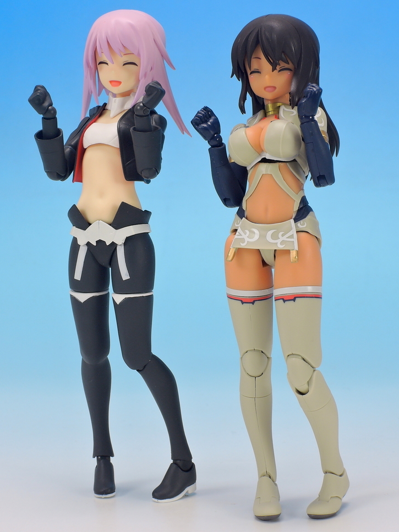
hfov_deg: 16.4
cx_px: 204
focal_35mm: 90
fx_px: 1383
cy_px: 252
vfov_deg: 21.8
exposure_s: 1/1.3
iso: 80
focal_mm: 18.2
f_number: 7.1
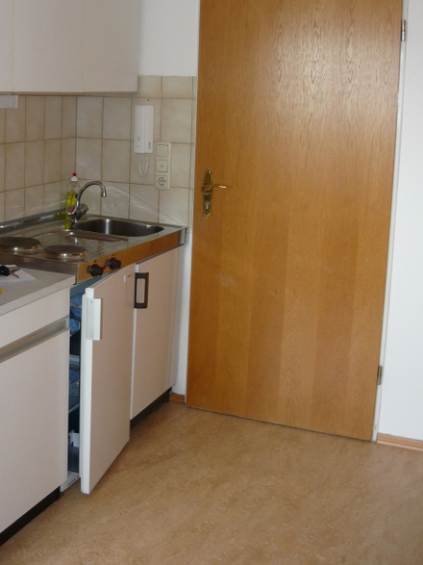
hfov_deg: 31.9
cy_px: 186
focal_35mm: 45
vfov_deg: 41.5
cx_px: 140
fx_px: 733
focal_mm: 5.5
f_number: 2.8
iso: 100
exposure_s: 1/30
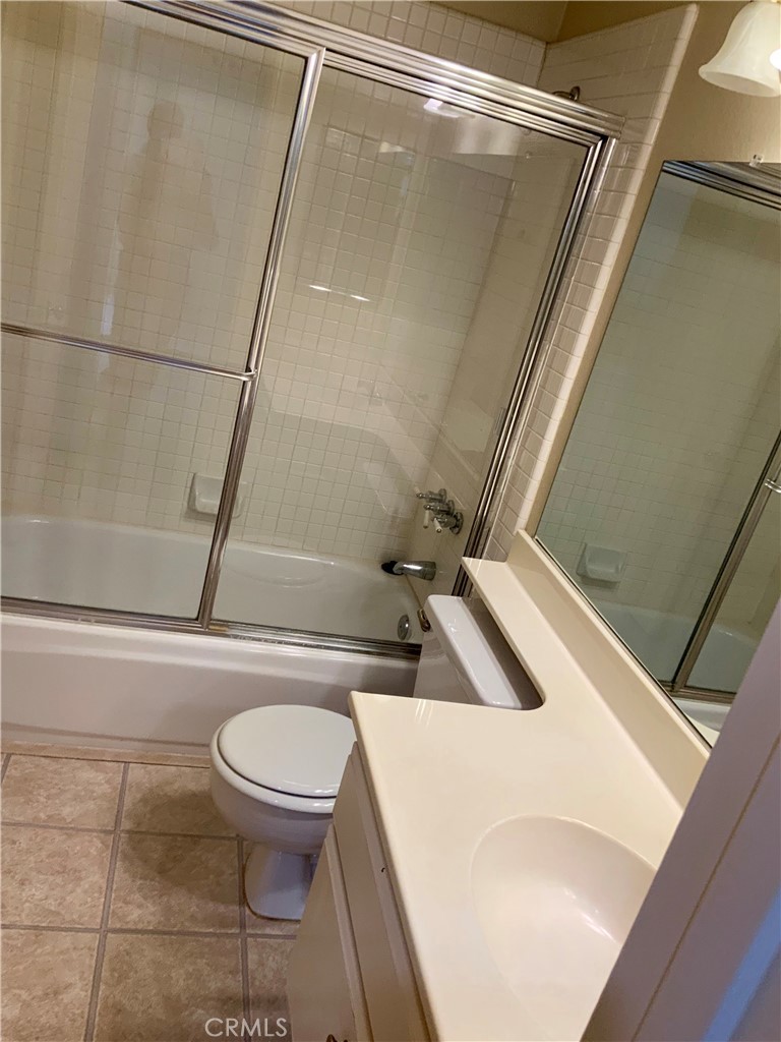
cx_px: 390
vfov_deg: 61.7
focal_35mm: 29
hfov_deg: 48.2
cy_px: 521
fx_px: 872
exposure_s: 1/60
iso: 80
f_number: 1.8
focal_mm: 3
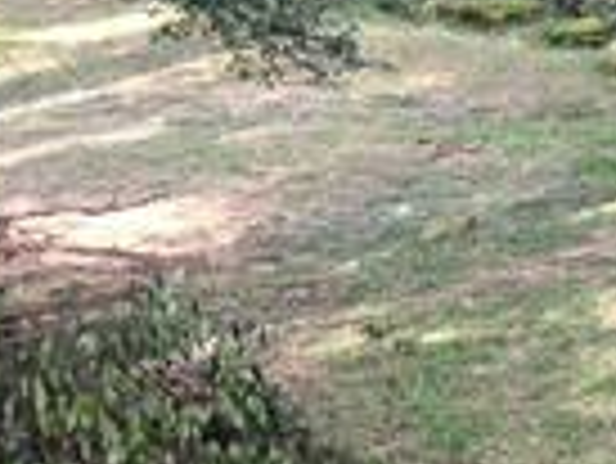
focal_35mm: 106
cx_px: 1057
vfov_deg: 13.9
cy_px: 124
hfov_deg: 16.1
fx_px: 1888
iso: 64
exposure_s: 1/50
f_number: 1.8
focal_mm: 4.22
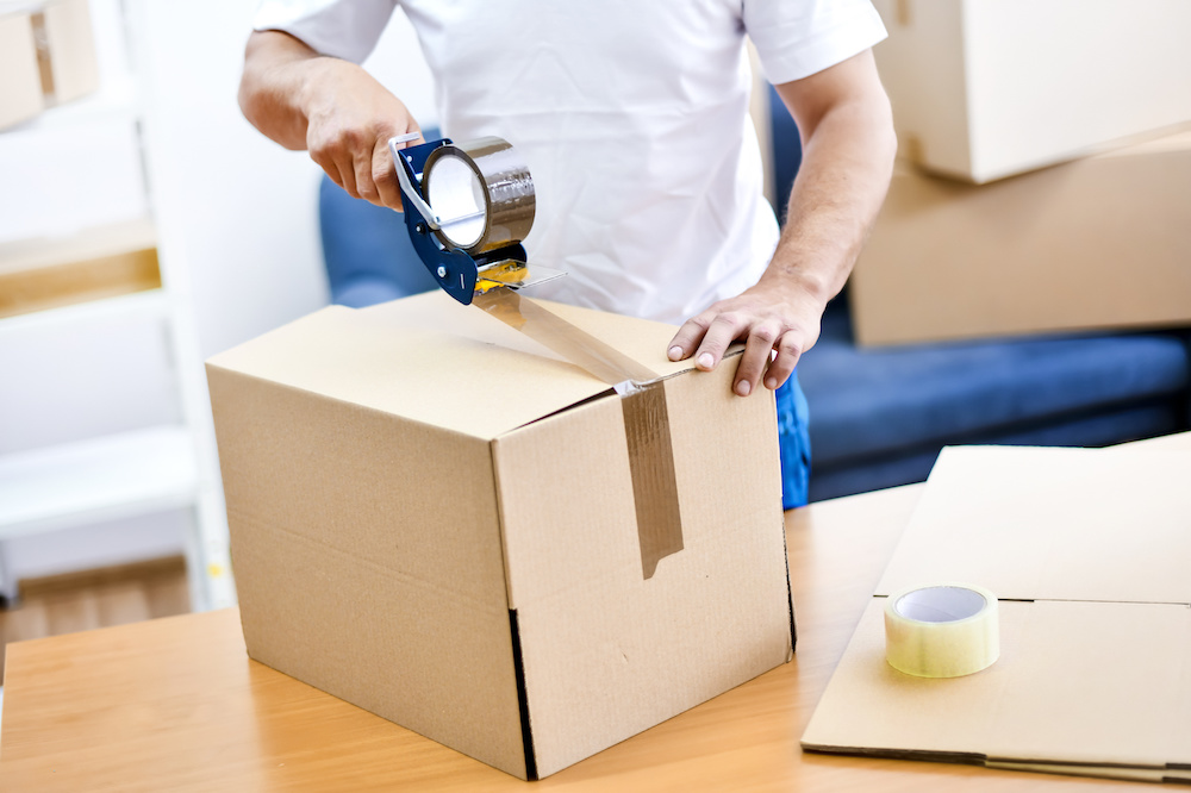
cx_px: 596
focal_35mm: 60
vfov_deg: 22.6
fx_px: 1984
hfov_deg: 33.4
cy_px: 396
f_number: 1.8
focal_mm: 50
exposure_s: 1/200
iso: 500
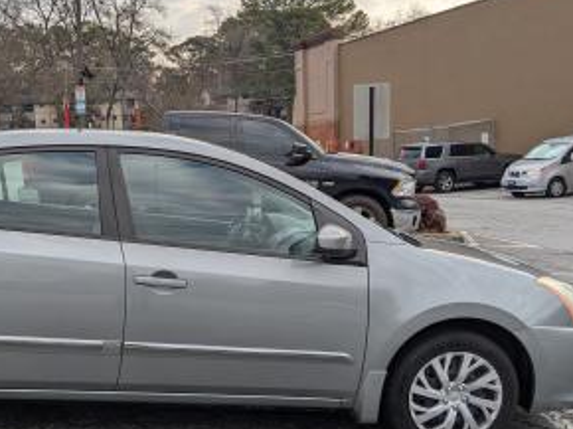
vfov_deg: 30.6
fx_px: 777
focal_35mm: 47
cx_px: 172
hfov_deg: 39.8
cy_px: 289
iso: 32
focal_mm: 4.38
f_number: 1.73
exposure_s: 1/1232
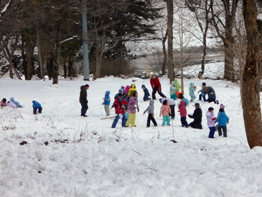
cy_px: 98
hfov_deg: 17.4
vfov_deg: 13.1
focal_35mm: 113
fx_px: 855
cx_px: 131
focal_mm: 20.1
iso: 80
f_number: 6
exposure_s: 1/320
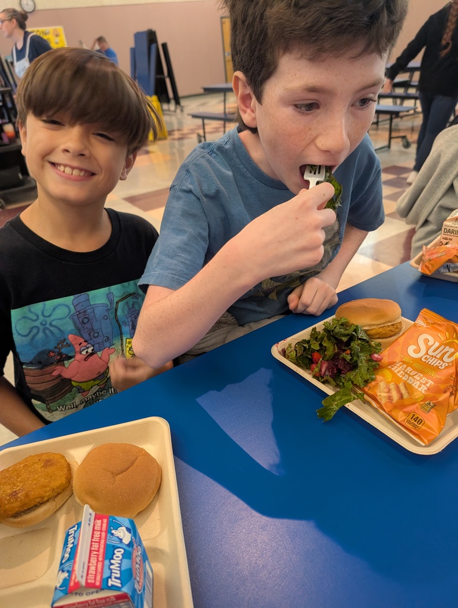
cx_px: 229
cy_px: 304
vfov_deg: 71.5
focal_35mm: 24
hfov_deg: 56.9
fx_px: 422
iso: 1102
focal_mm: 6.9
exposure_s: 1/120
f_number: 1.68
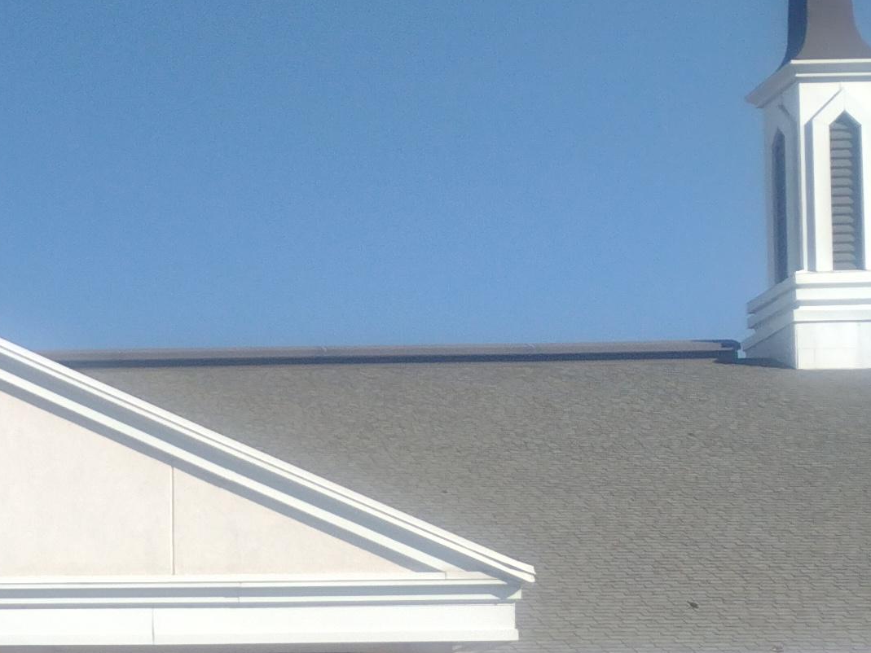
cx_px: -324
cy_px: 809
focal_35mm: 101
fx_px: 2542
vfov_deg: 14.2
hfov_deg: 17.9
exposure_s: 1/2094
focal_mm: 4.71
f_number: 1.7
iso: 100
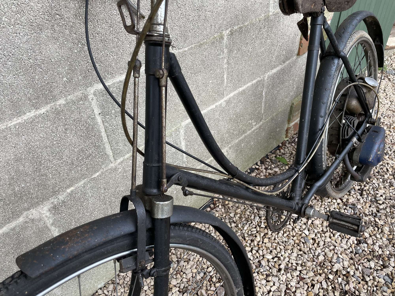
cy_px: 148
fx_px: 297
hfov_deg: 67.3
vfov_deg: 53.1
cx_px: 198
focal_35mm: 26
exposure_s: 1/121
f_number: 1.6
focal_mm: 4.2
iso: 32
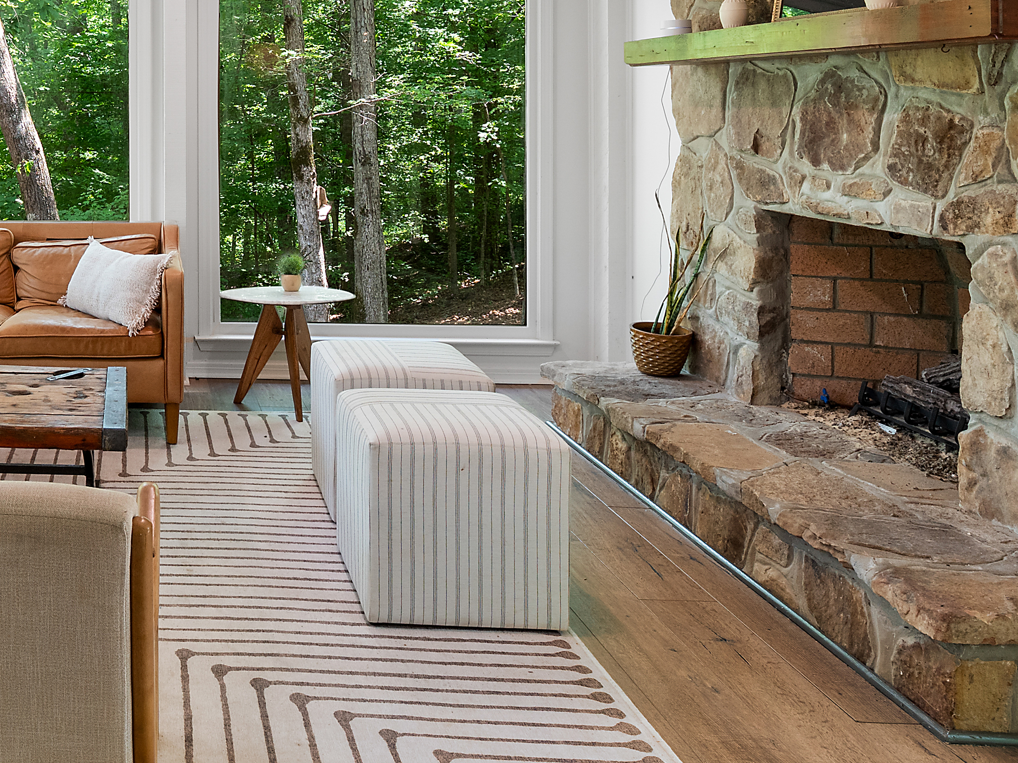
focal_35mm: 34
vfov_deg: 39.9
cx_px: 68
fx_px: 1000
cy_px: 136
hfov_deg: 47.4
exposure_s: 1/10
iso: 200
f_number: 5.6
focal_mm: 8
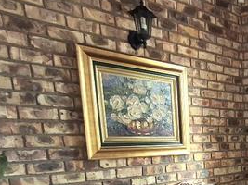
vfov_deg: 26.9
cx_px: 287
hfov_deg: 33.4
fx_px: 344
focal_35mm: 48
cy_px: 220
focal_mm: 1.64
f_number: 2.2
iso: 80
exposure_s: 1/40
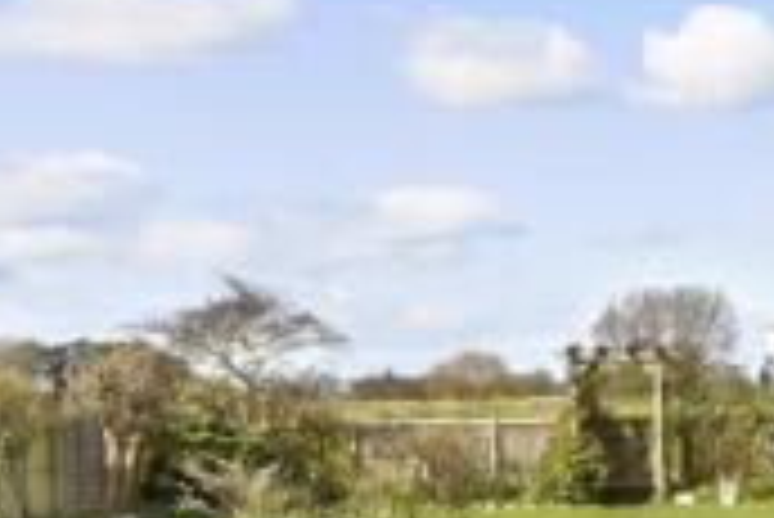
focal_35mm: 57
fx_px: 1227
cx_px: 1073
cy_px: 412
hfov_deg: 27.5
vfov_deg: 23.5
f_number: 6.3
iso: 160
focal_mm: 10
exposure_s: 1/320
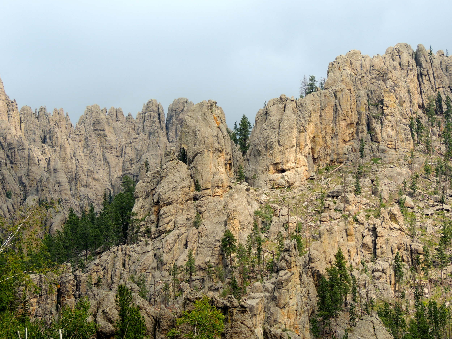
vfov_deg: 14.1
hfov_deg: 18.7
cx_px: 226
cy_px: 170
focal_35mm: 105
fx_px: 1371
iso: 100
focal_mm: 18.7
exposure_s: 1/400
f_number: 4.2
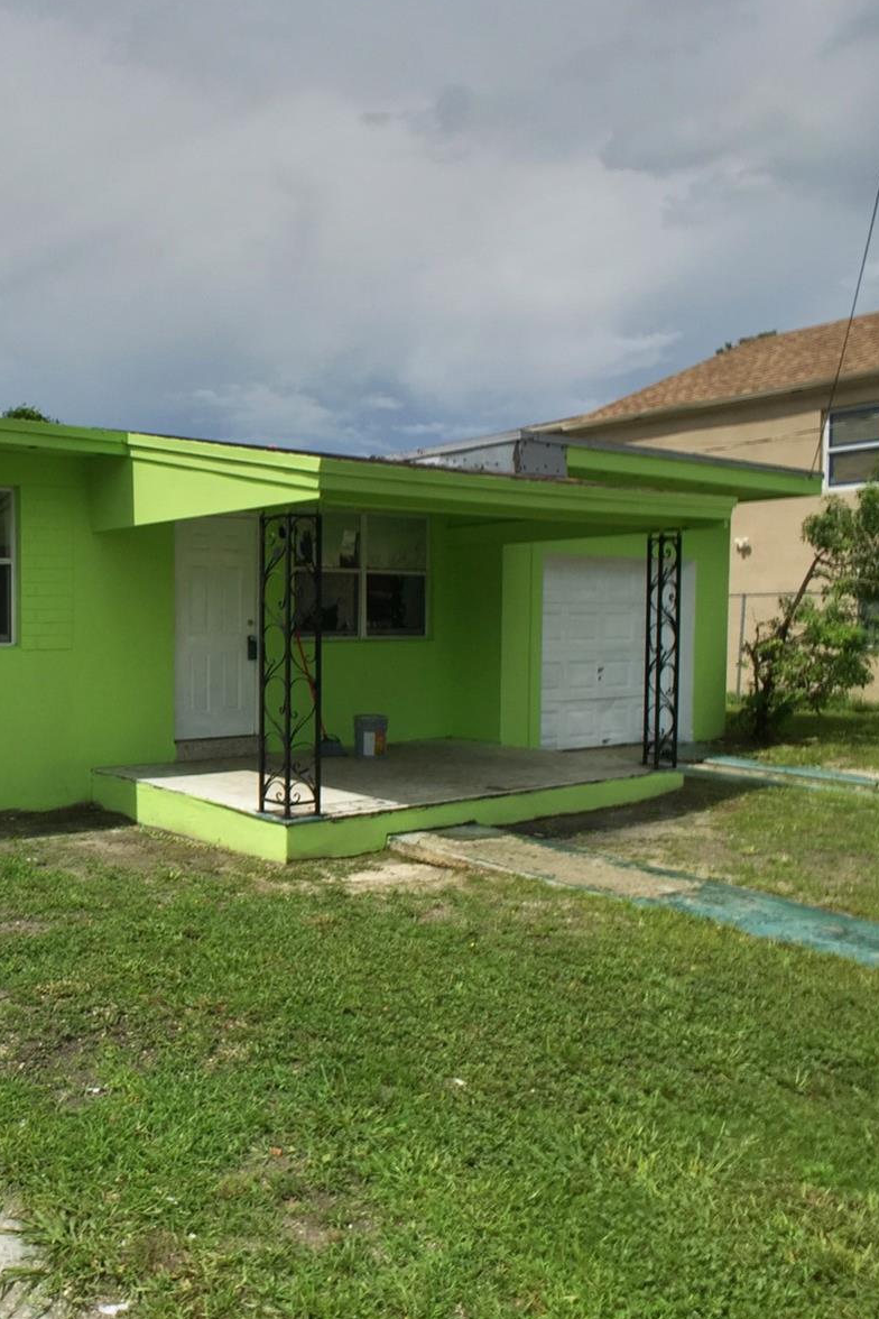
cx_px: 85
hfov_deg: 31.1
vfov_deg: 47.4
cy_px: 660
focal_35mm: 41
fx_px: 1502
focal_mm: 4.15
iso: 32
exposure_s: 1/13333
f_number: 2.2
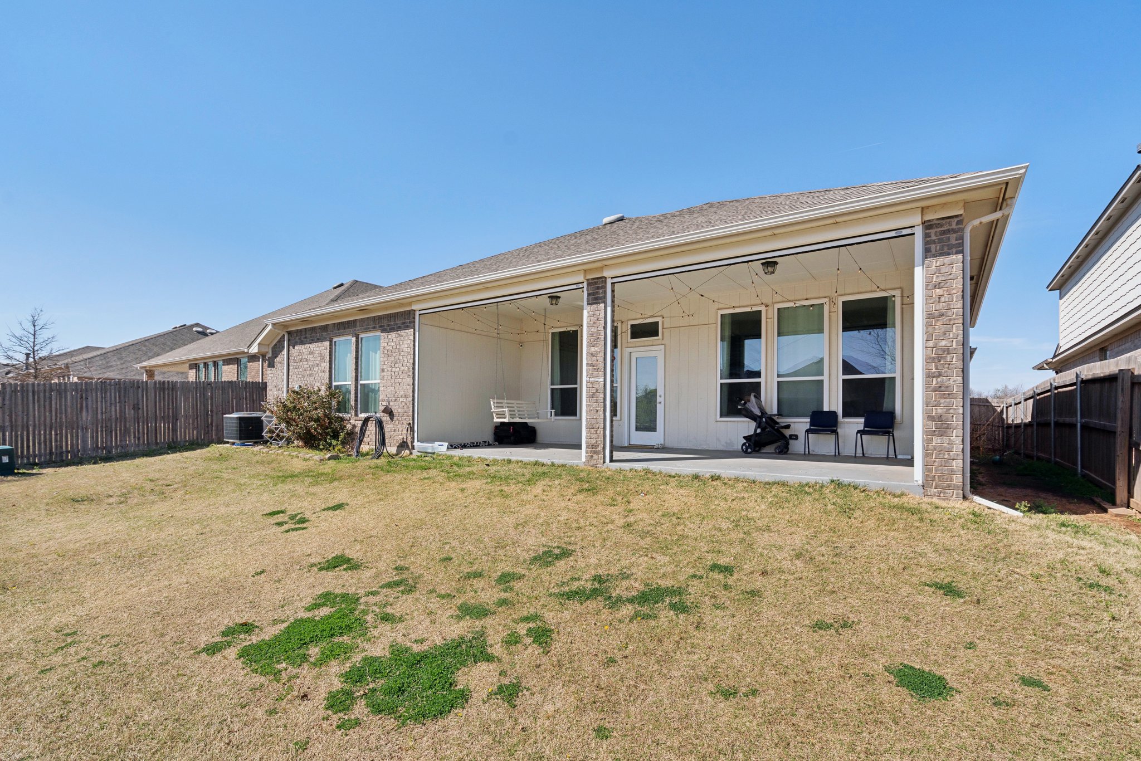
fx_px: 507
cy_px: 380
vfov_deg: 73.8
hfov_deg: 96.7
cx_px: 570
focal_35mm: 16
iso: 200
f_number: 7.1
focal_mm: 16
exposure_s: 1/1600
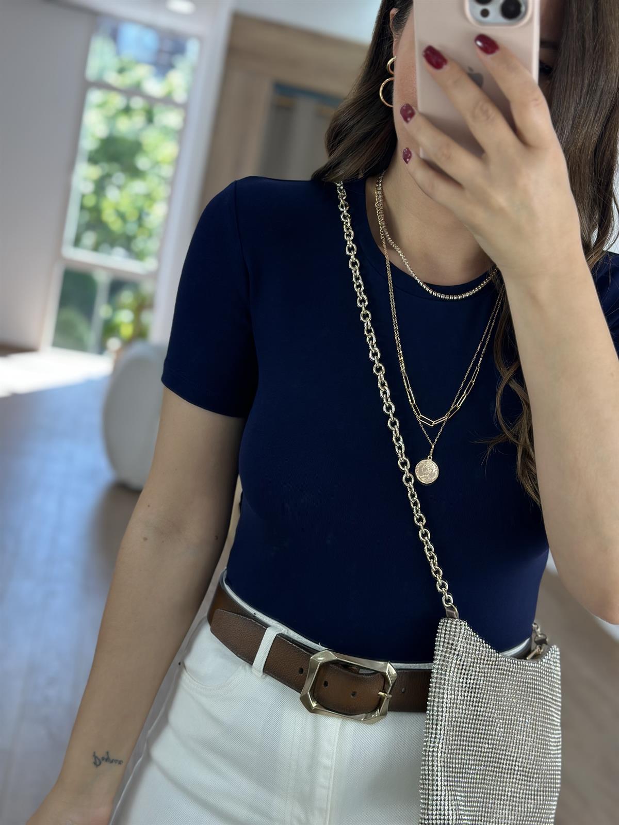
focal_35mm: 48
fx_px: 1144
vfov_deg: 39.7
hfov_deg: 30.3
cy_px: 412
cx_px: 310
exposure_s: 1/237
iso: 80
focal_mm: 6.86
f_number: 1.78
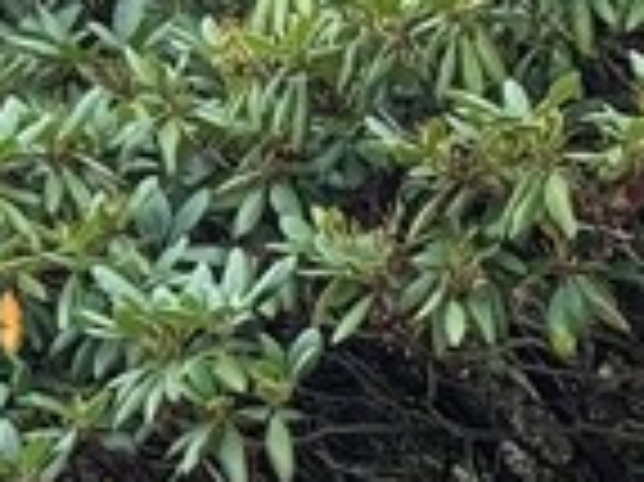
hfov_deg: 5.5
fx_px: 6394
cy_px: 1126
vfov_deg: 4.2
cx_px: 1689
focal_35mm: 344
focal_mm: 6.76
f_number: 1.78
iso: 80
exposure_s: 1/122
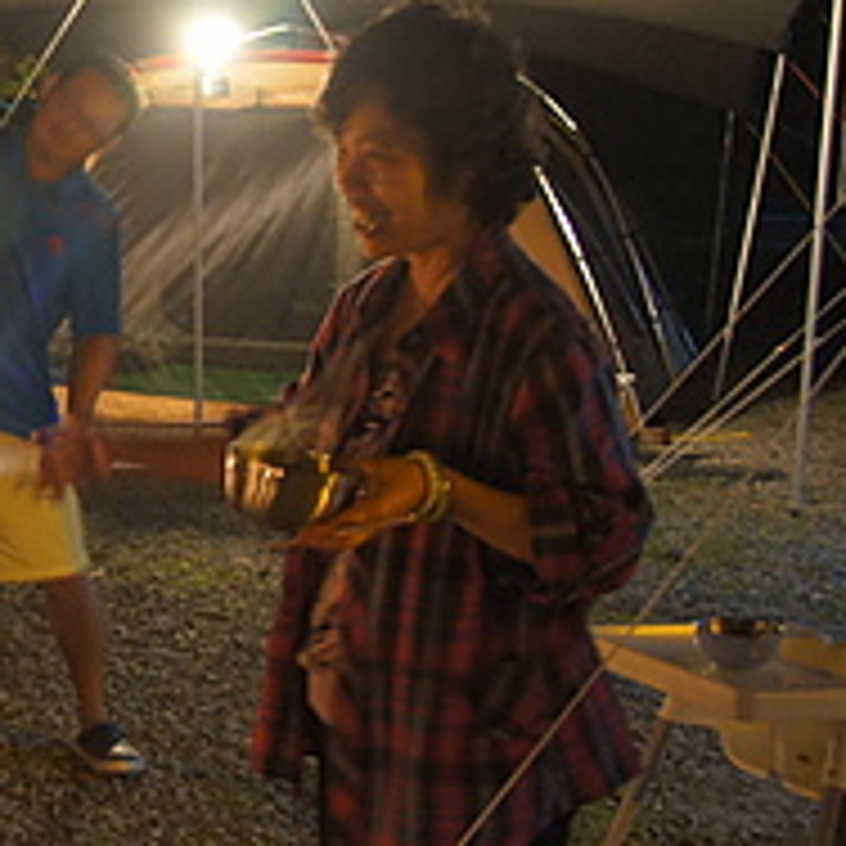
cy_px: 389
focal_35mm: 73
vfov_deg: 23.7
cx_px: -310
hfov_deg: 21.1
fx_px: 2018
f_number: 3.5
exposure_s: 1/5
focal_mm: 18
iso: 1600
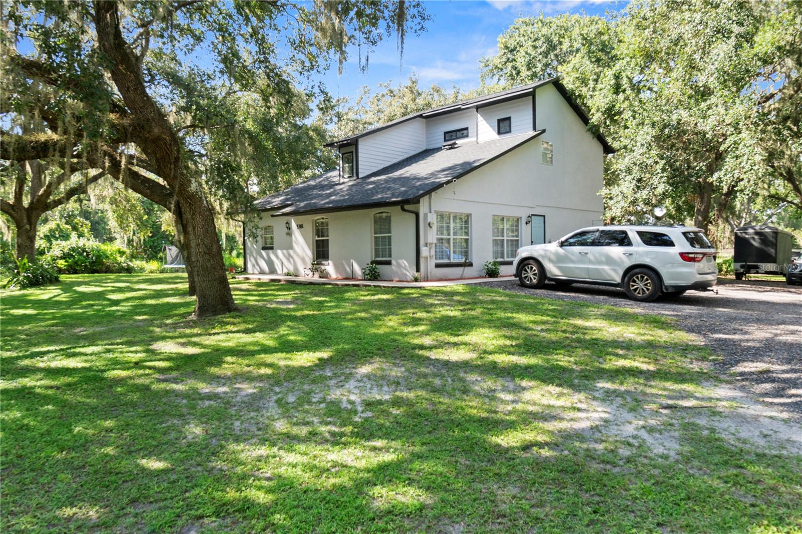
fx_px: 535
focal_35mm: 24
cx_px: 401
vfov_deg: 53.1
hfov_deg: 73.8
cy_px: 267
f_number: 8
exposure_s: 1/160
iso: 400
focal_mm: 16
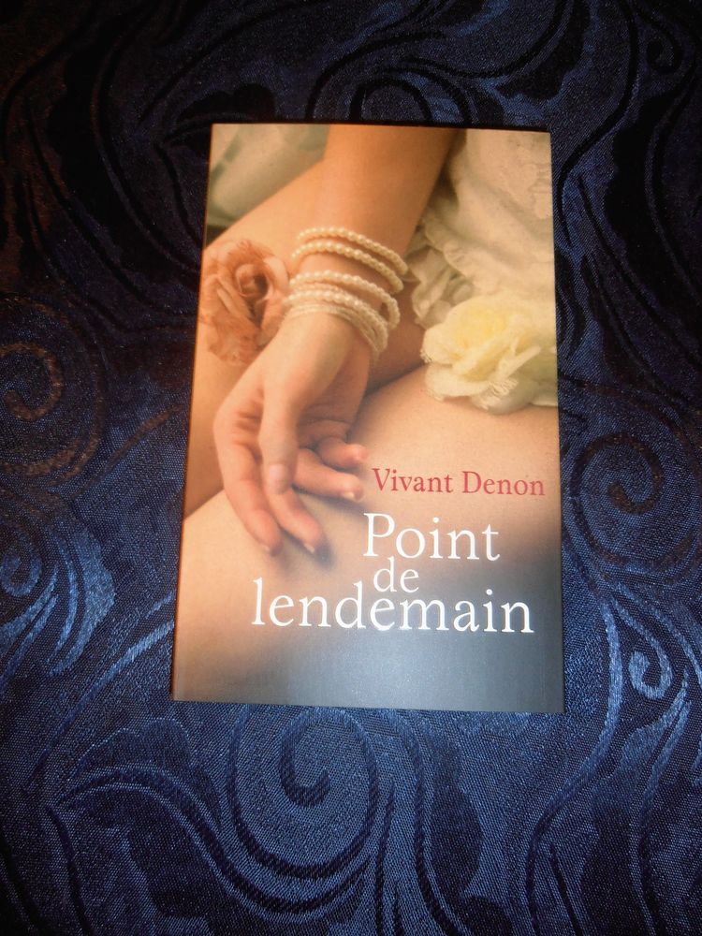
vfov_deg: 71.6
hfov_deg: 56.8
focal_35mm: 24
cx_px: 351
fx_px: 649
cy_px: 468
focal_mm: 4.2
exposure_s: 1/30
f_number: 3
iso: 125
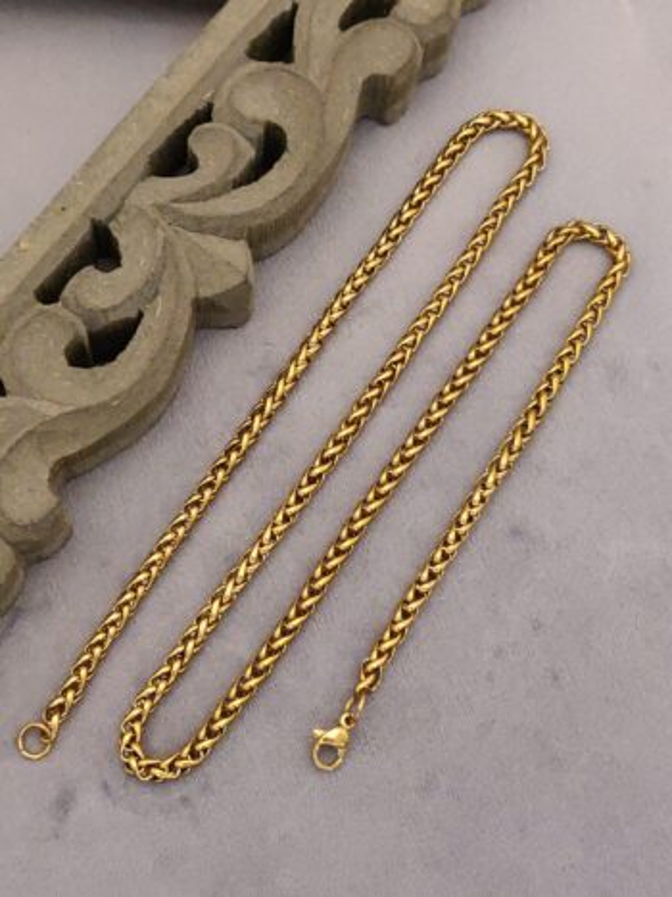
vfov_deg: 69.4
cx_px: 336
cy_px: 448
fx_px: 647
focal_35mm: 25
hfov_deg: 54.9
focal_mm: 4.25
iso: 2000
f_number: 1.7
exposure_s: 1/14
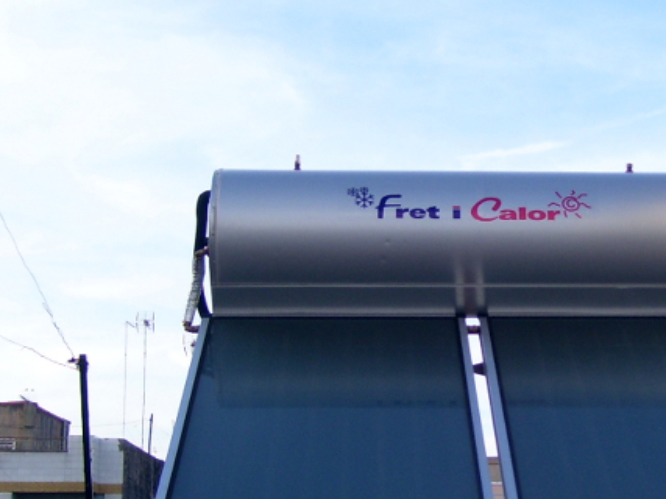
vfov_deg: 18.8
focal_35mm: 78
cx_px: 532
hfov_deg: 24.6
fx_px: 1500
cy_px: 320
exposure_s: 1/250
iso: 80
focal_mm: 6
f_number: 2.7
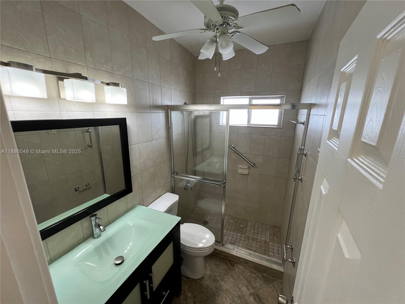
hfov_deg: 106.2
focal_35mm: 13
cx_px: 202
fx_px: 152
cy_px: 152
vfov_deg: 89.9
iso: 250
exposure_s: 1/120
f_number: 1.8
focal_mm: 1.57
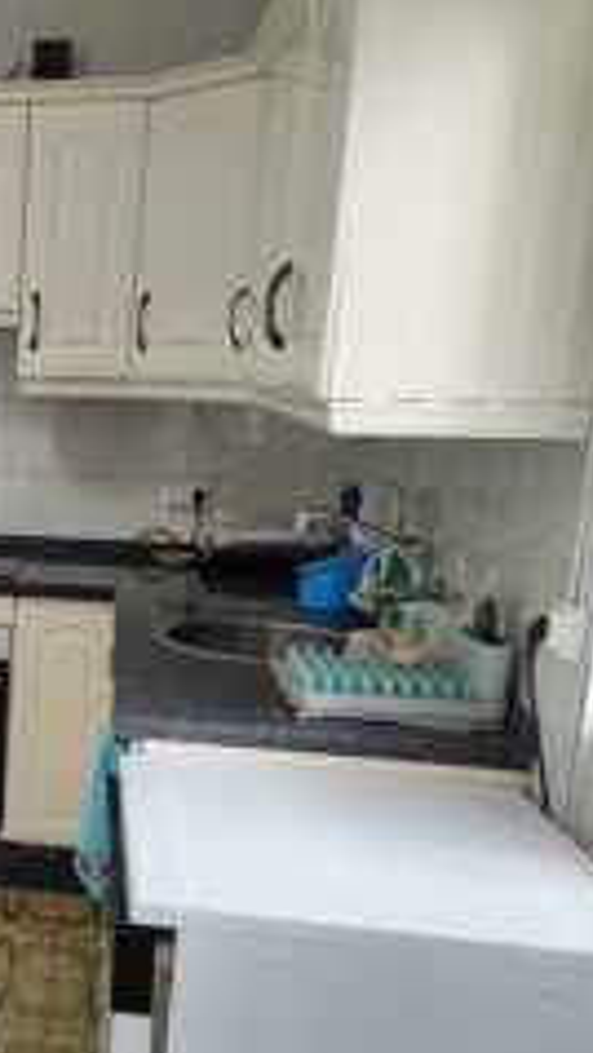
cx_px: -204
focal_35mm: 44
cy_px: 655
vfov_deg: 46.0
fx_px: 1229
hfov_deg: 23.5
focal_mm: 5.89
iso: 329
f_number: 1.89
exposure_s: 1/100
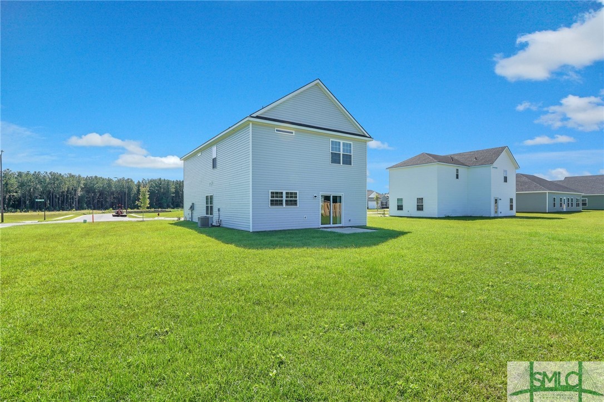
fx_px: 285
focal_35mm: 17
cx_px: 302
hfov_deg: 93.3
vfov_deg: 70.4
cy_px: 201
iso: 200
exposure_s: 1/320
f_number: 10
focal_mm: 17
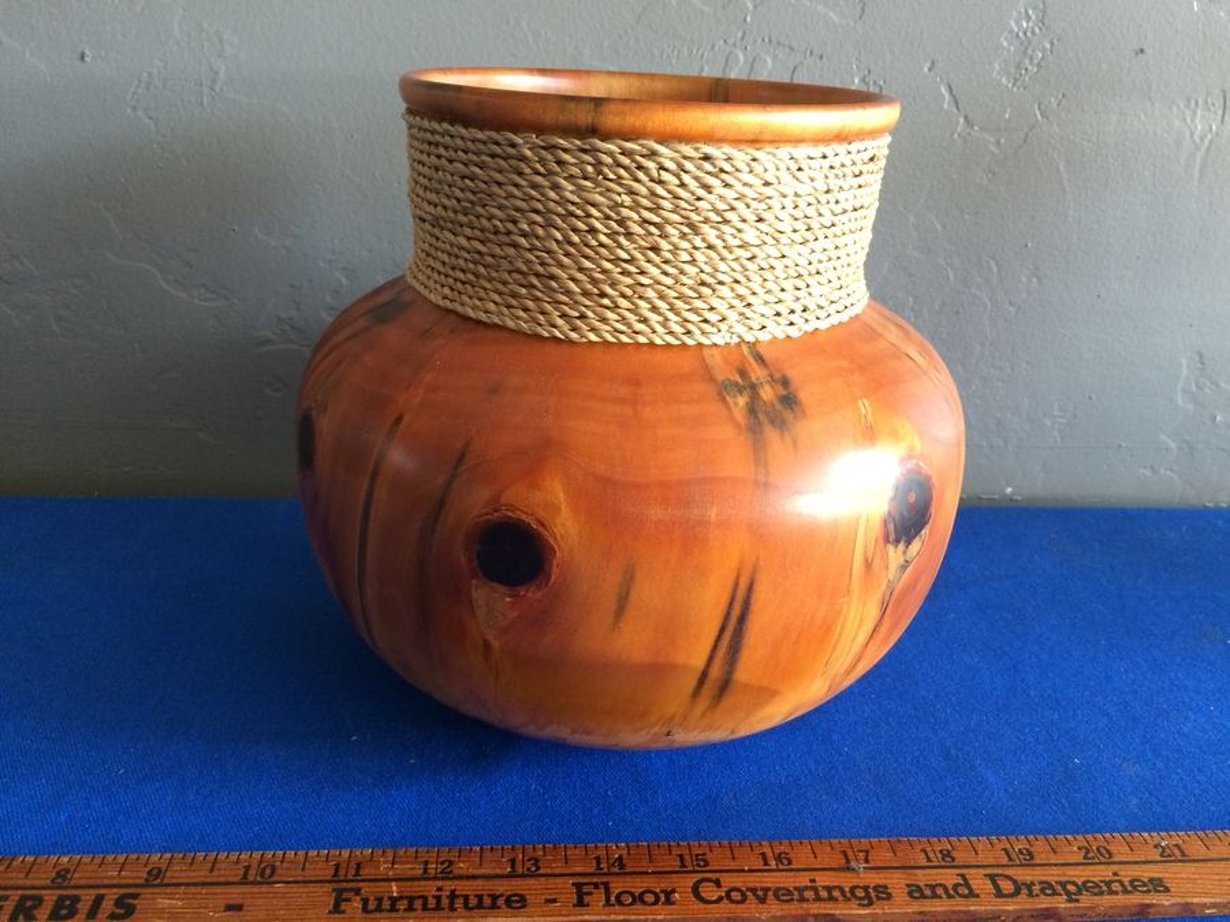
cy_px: 461
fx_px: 1030
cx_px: 615
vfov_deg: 48.2
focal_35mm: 29
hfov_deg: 61.7
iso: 50
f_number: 2.2
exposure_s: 1/30
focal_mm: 4.15
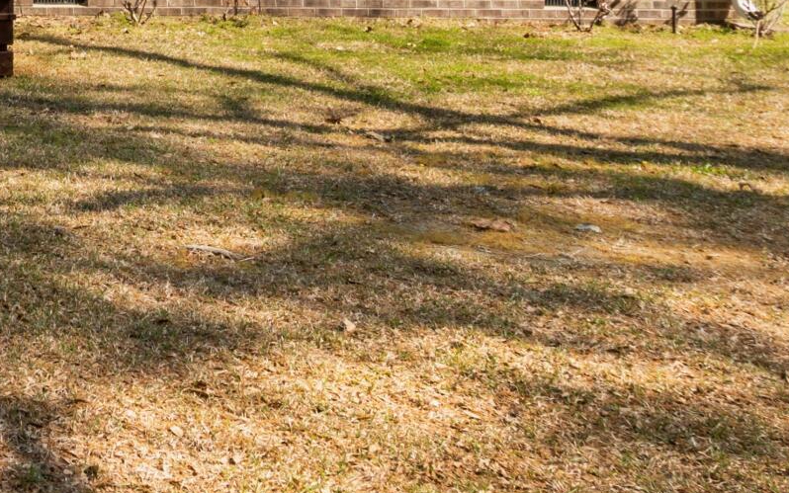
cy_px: -166
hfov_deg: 23.9
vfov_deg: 17.6
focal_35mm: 69
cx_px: -376
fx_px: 1484
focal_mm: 12
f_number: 8
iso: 100
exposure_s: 1/80
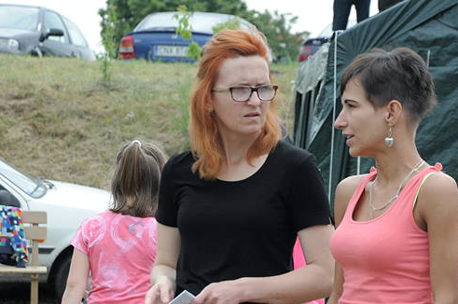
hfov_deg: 7.6
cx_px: 309
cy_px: 241
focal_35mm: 273
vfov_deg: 5.0
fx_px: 3467
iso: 800
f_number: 8
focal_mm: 105
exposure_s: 1/1000
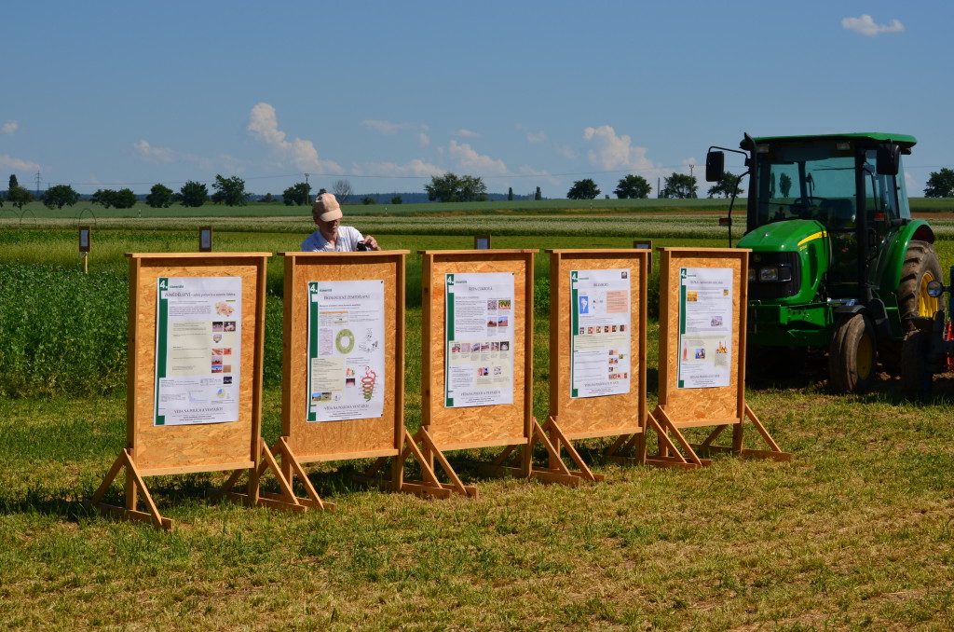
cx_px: 477
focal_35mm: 82
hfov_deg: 24.7
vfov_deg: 16.5
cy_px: 316
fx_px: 2181
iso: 100
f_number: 13
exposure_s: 1/200
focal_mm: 55
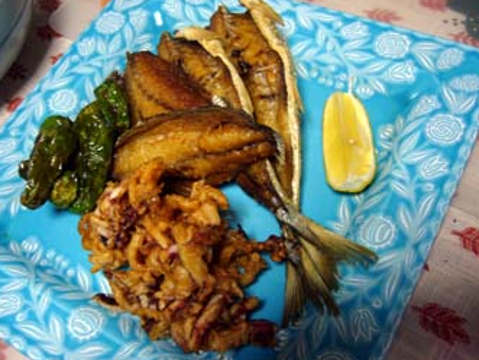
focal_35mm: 37
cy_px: 174
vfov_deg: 38.7
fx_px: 513
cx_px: 229
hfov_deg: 50.1
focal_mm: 5.8
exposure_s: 1/8
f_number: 2.8
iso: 80
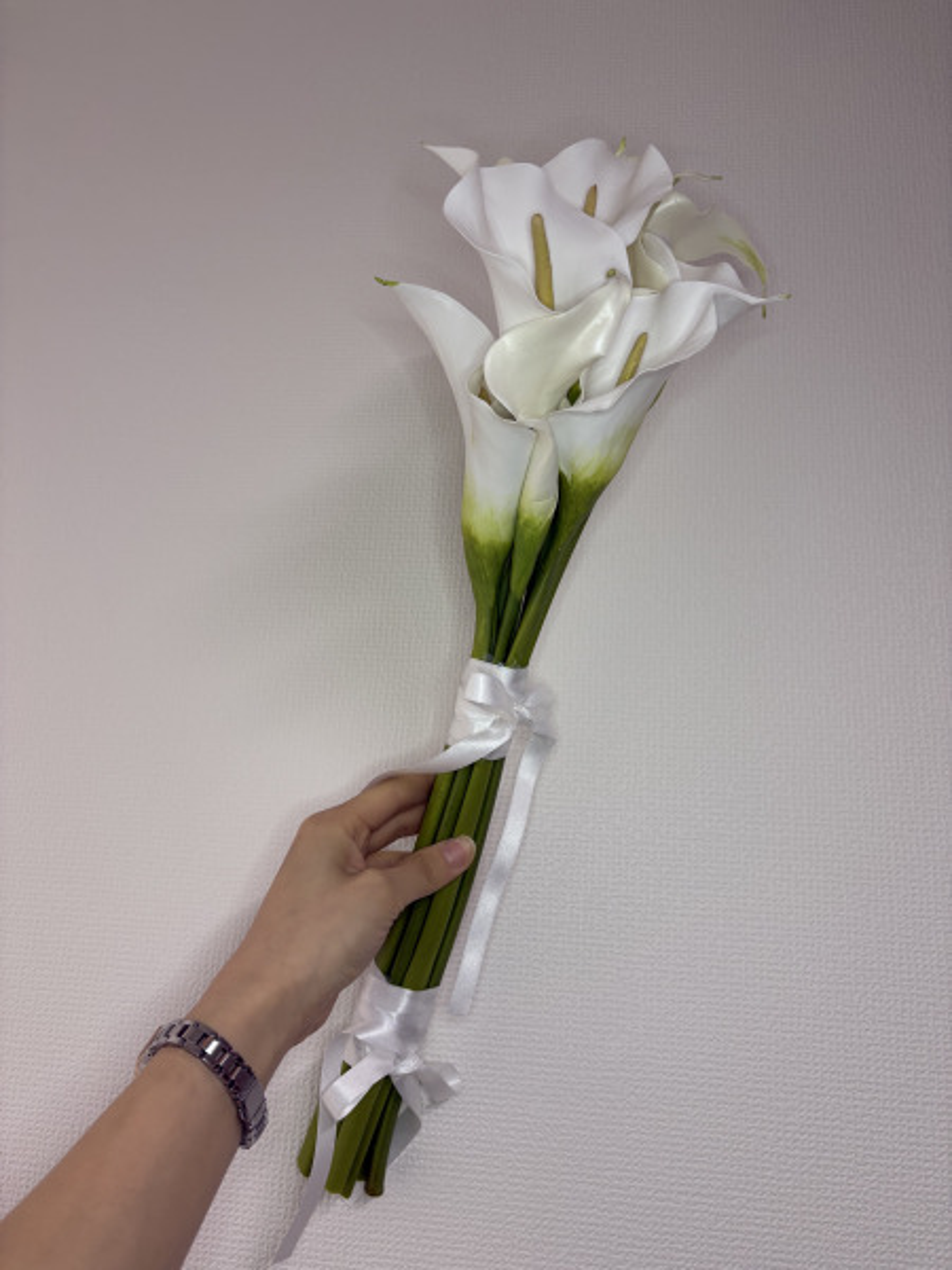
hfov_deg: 53.1
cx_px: 476
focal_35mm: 26
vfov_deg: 67.3
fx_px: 953
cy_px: 635
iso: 100
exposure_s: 1/50
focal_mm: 5.96
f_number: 1.6
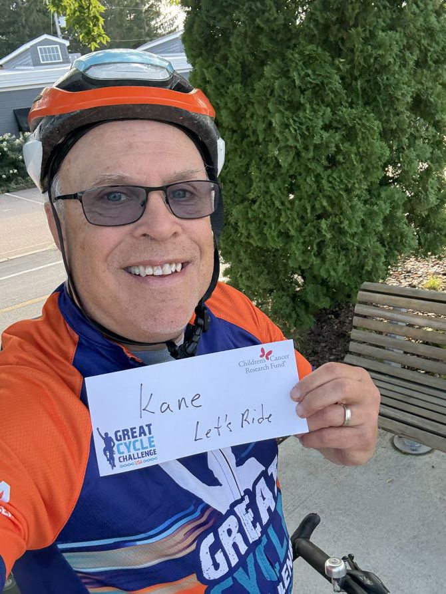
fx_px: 515
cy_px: 297
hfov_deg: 46.8
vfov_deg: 60.0
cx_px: 223
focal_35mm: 30
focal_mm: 2.69
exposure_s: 1/121
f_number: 1.9
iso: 40
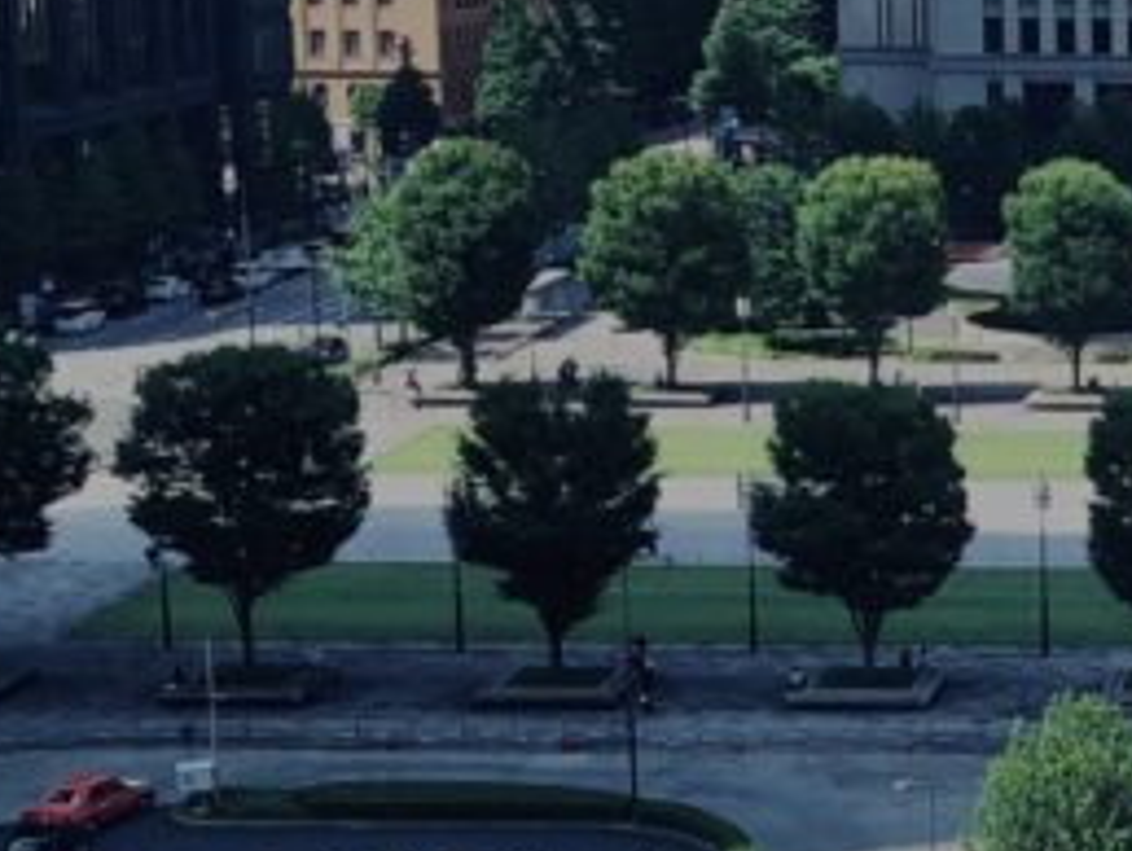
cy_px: 667
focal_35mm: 111
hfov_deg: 16.8
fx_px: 3633
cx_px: 1404
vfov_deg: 13.3
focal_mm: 3.99
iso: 20
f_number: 1.8
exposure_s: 1/1453
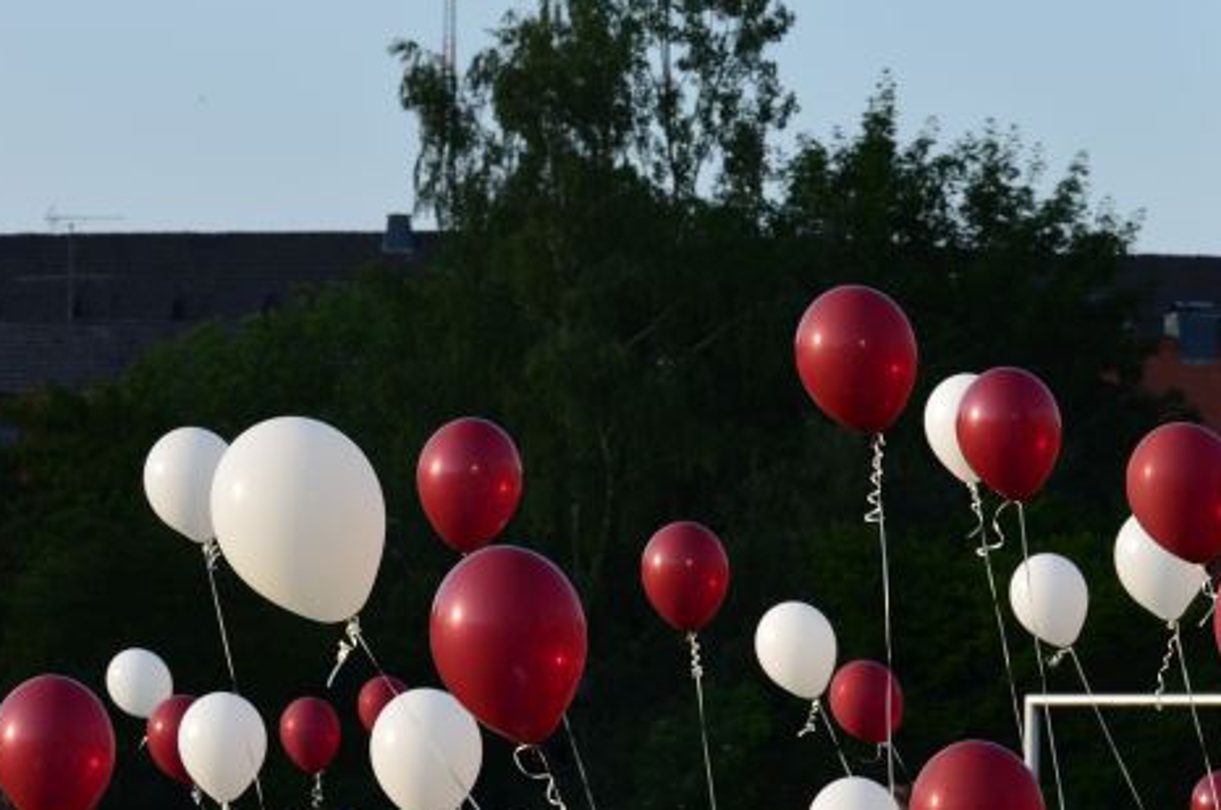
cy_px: 647
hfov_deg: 10.1
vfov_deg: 6.7
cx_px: 626
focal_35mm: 204
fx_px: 6907
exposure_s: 1/250
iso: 200
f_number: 8
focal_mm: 70
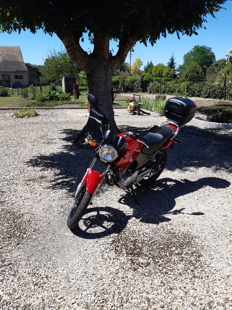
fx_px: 232
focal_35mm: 26
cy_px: 155
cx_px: 116
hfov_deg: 53.1
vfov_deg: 67.3
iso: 40
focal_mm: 3.92
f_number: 1.7
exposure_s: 1/1608
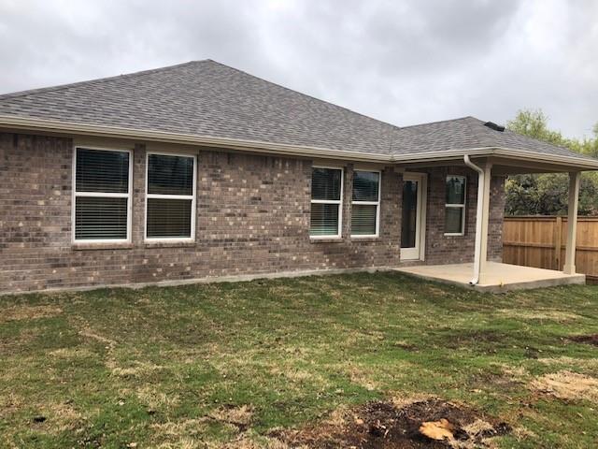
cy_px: 224
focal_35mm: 28
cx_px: 299
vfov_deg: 49.7
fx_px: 484
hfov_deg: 63.4
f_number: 1.8
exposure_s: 1/1130
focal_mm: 3.99
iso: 20
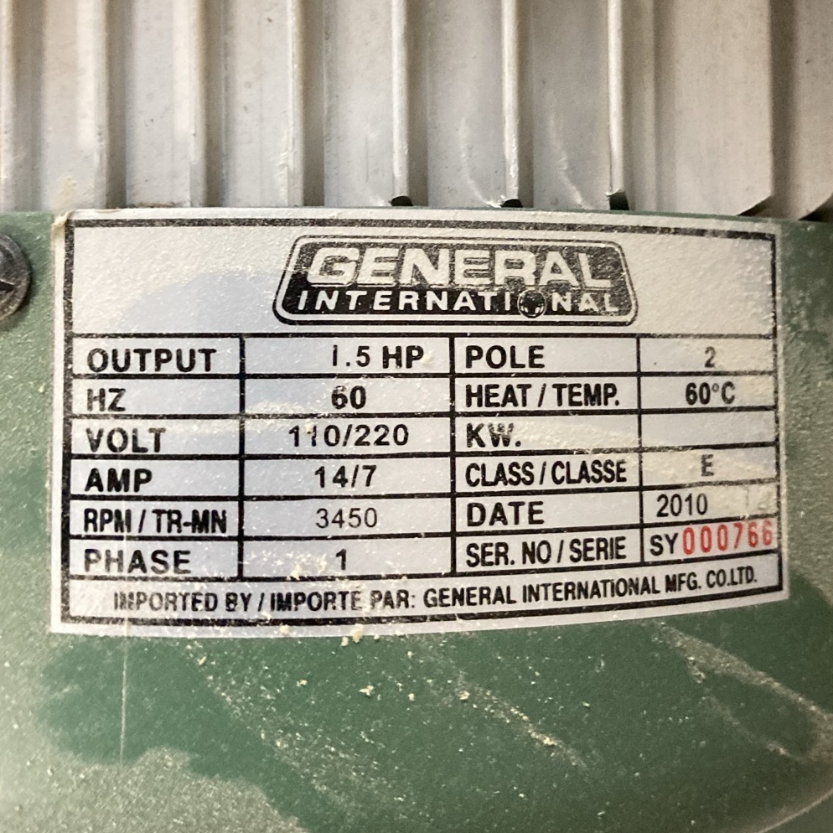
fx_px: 1388
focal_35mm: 51
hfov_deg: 33.4
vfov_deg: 33.1
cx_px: 431
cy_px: 280
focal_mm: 3.99
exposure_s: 1/30
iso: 320
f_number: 1.8
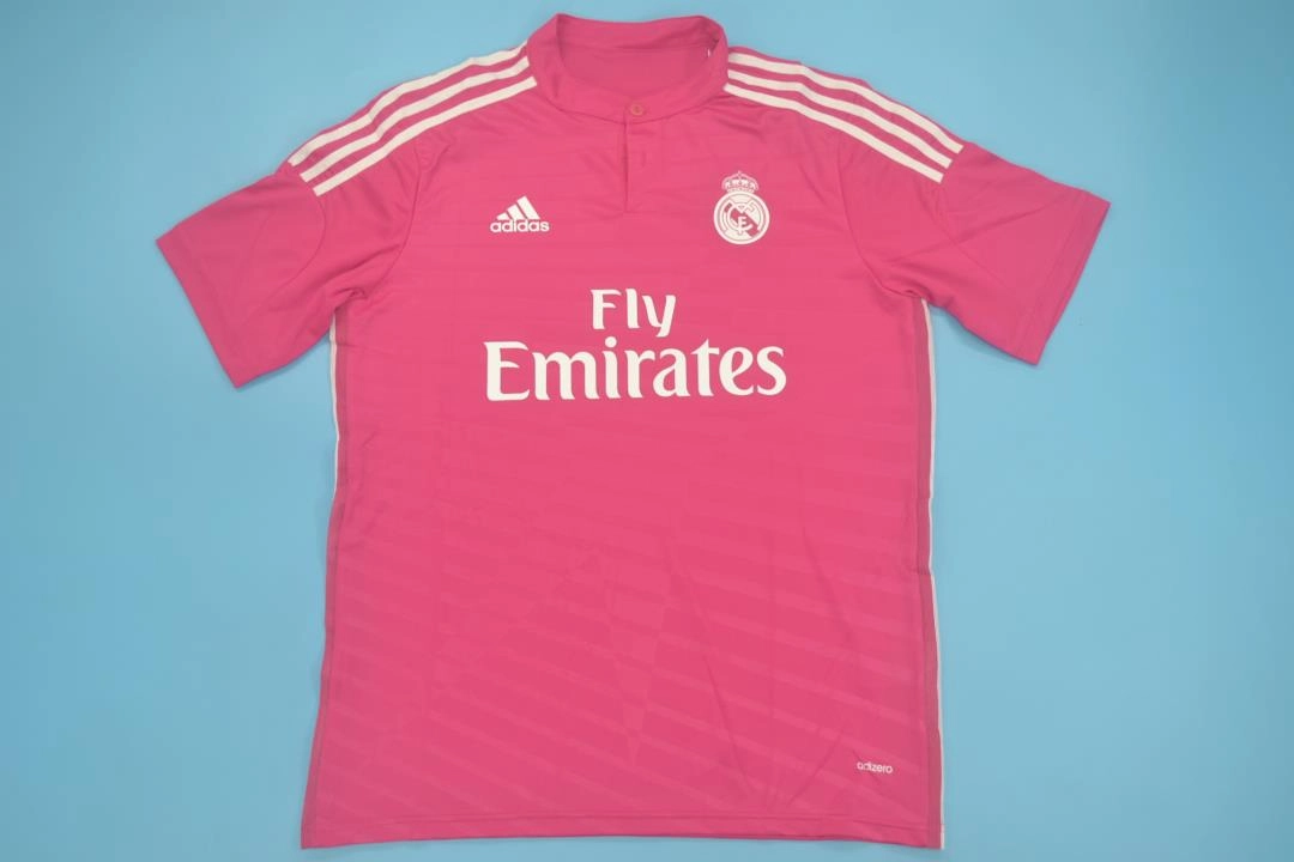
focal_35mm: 33
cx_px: 647
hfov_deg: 57.2
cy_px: 431
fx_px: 1186
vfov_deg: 40.0
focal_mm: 22
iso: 200
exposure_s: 1/80
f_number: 4
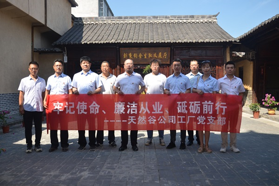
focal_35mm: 33
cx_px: 140
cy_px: 93
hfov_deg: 57.2
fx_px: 256
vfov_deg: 40.0
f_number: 5.6
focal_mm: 22
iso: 100
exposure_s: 1/250
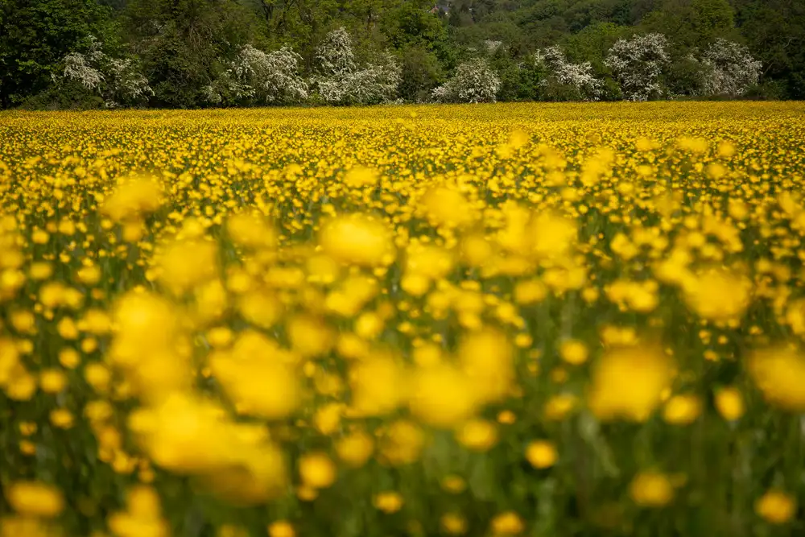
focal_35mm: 70
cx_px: 402
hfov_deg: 28.8
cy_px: 268
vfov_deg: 19.5
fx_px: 1565
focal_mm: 70
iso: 200
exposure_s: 1/2500
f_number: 4
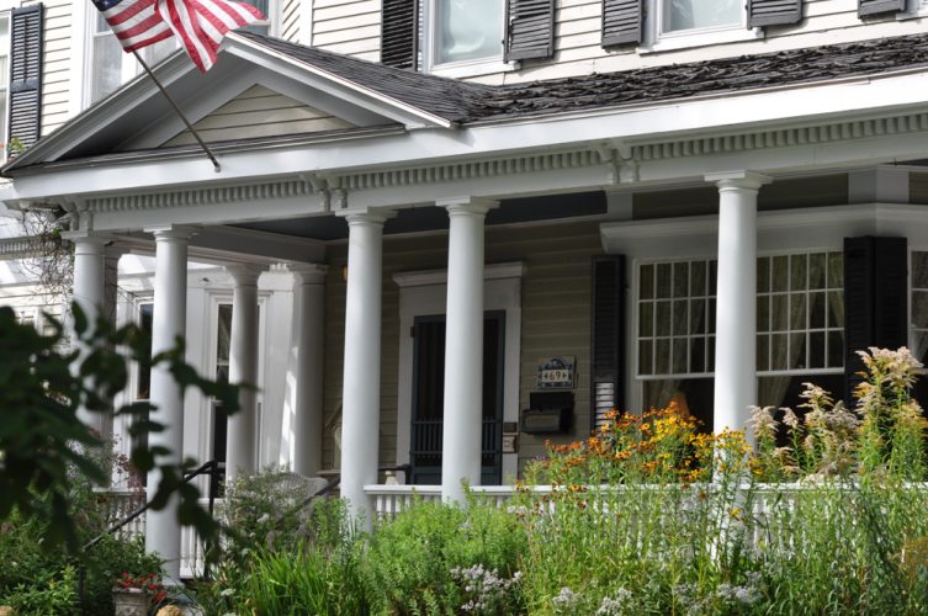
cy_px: 308
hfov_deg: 19.5
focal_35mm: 105
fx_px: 2703
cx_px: 464
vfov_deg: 13.0
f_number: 8
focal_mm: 70
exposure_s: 1/250
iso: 200
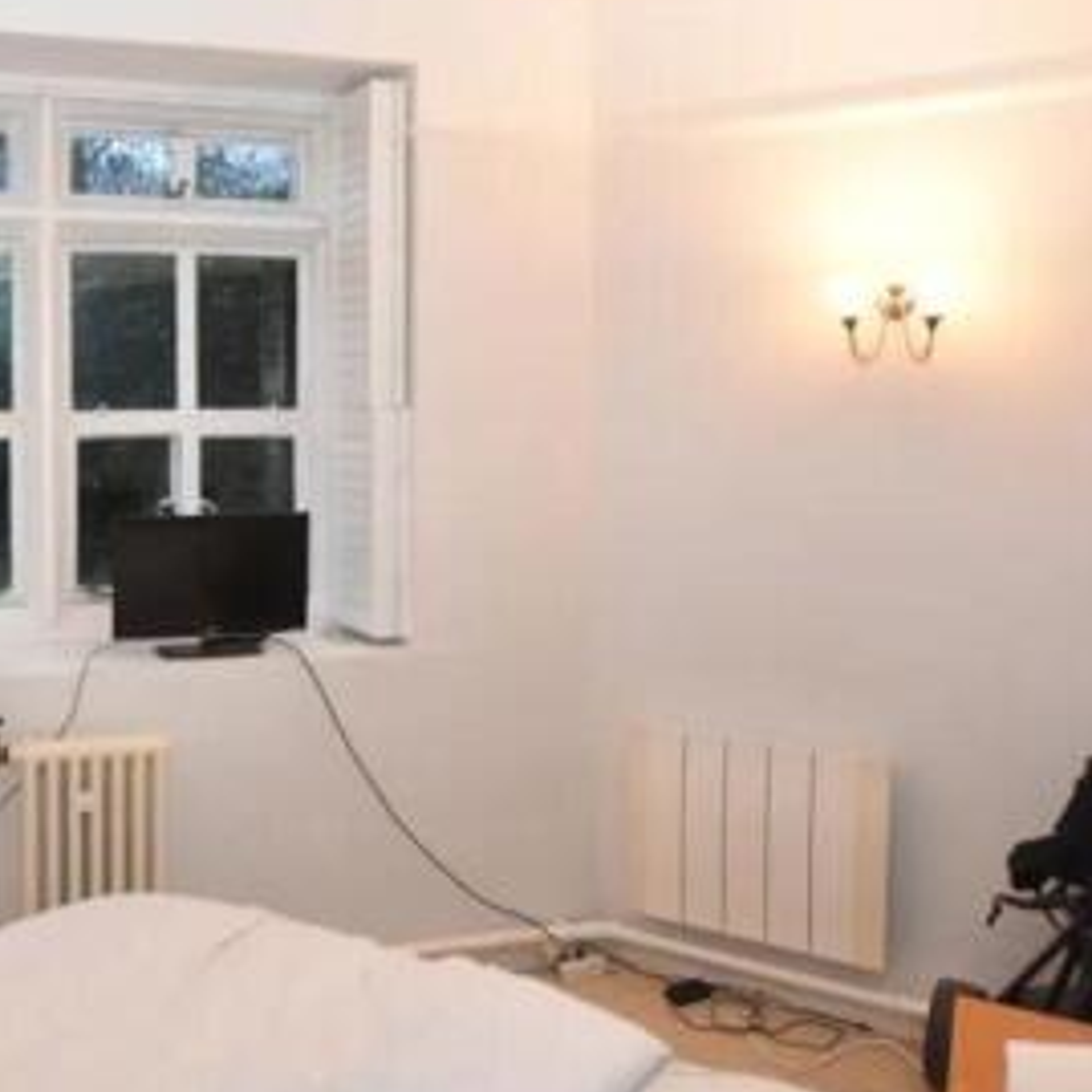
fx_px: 1106
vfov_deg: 52.5
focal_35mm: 31
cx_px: 219
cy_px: 497
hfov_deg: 49.5
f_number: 4
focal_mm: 10
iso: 800
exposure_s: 1/60
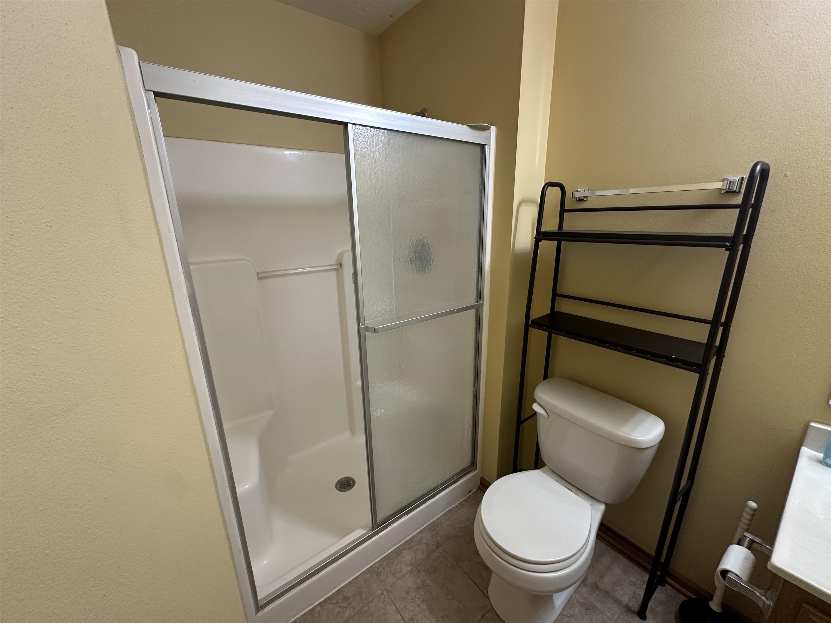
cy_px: 312
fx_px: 336
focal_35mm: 14
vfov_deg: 85.7
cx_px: 416
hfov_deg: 102.1
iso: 200
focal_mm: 2.22
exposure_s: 1/60
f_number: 2.2
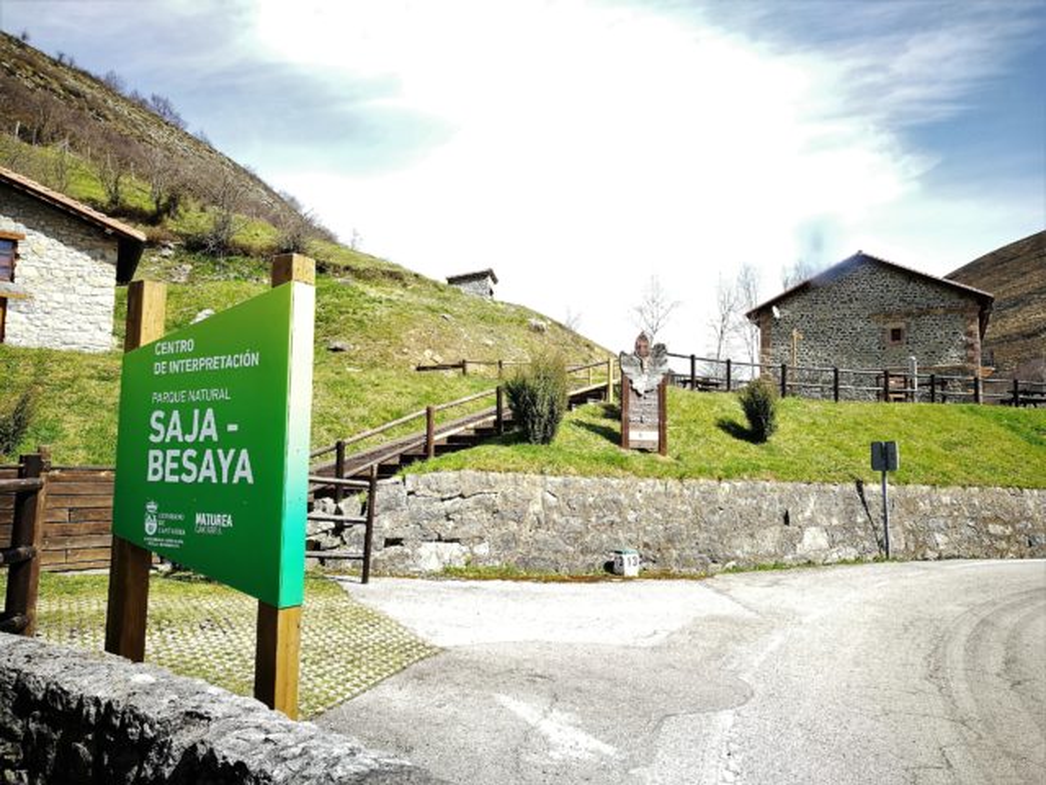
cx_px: 523
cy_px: 392
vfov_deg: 51.4
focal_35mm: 27
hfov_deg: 65.3
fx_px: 816
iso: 50
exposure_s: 1/312
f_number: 2.2
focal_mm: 4.5
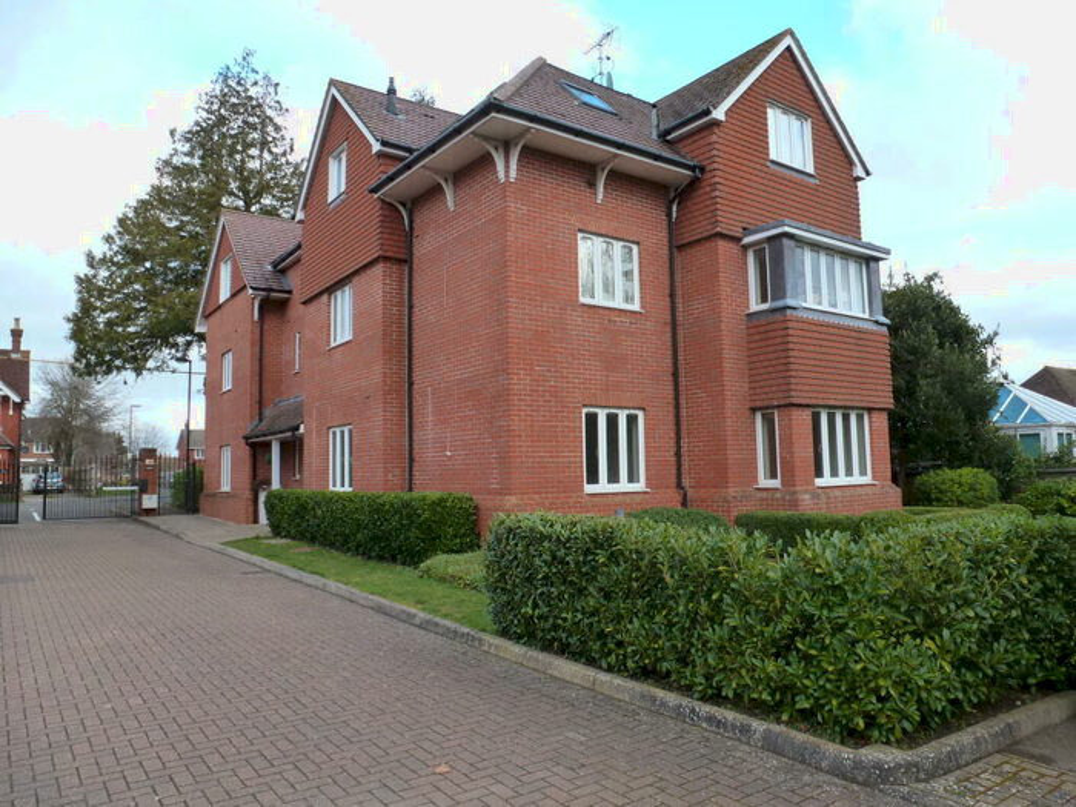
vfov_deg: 56.8
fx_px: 746
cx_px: 538
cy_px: 404
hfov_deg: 71.6
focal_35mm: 24
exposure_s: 1/125
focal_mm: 4.3
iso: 160
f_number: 4
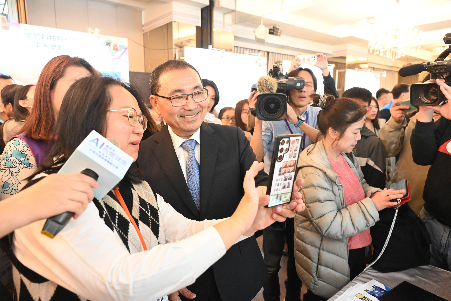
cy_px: 150
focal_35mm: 24
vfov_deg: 53.1
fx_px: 301
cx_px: 226
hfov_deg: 73.7
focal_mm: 24
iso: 7200
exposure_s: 1/80
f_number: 4
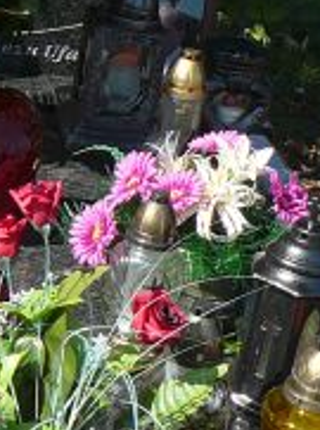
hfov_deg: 11.9
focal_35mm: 124
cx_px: 156
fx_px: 1534
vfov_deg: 15.9
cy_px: 219
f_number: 2.8
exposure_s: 1/800
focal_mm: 5.2
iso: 80
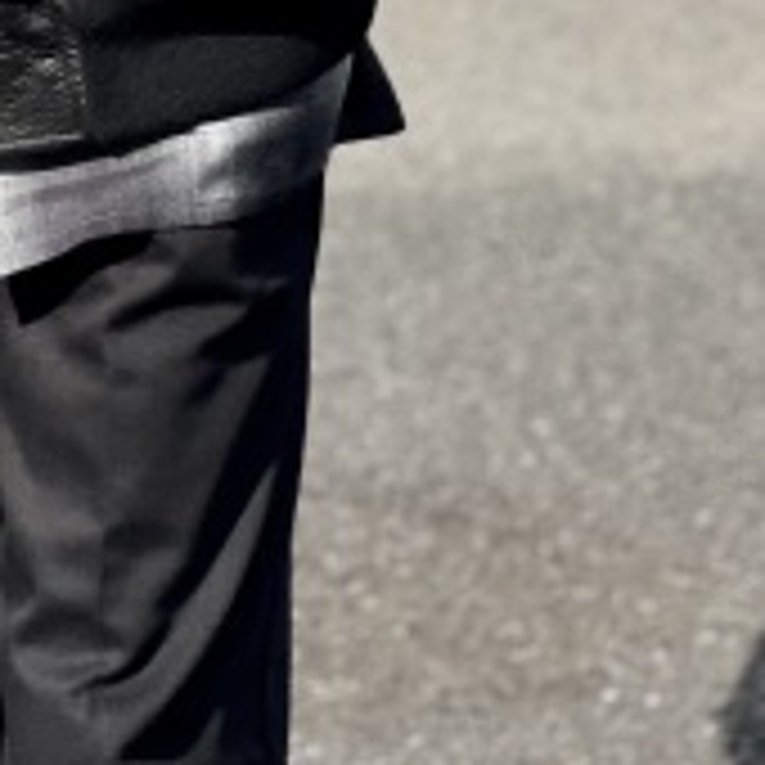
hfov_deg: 12.1
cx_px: 25
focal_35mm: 143
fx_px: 3575
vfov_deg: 11.7
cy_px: -374
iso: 32
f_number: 2
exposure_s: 1/1712
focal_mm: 6
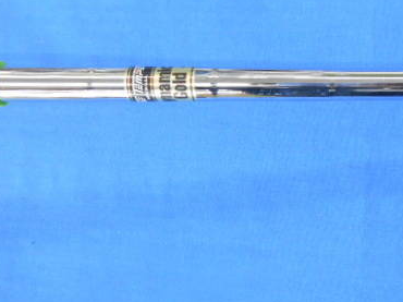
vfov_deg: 32.0
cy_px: 116
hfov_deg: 39.8
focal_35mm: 45
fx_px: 524
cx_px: 341
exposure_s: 1/30
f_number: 3.2
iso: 280
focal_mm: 4.6
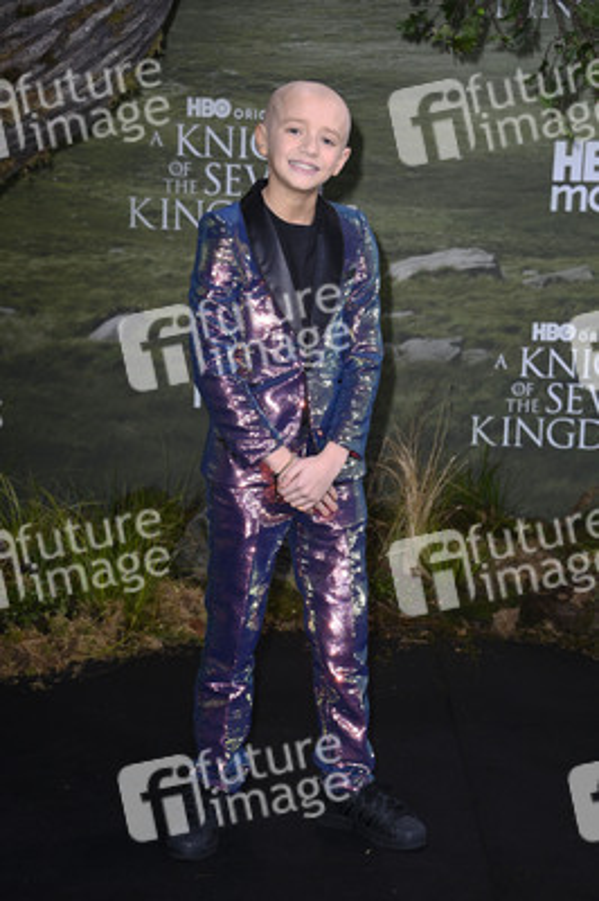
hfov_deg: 17.5
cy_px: 450
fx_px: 1950
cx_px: 300
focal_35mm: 78
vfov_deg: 26.0
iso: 640
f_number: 5.6
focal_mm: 78
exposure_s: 1/250
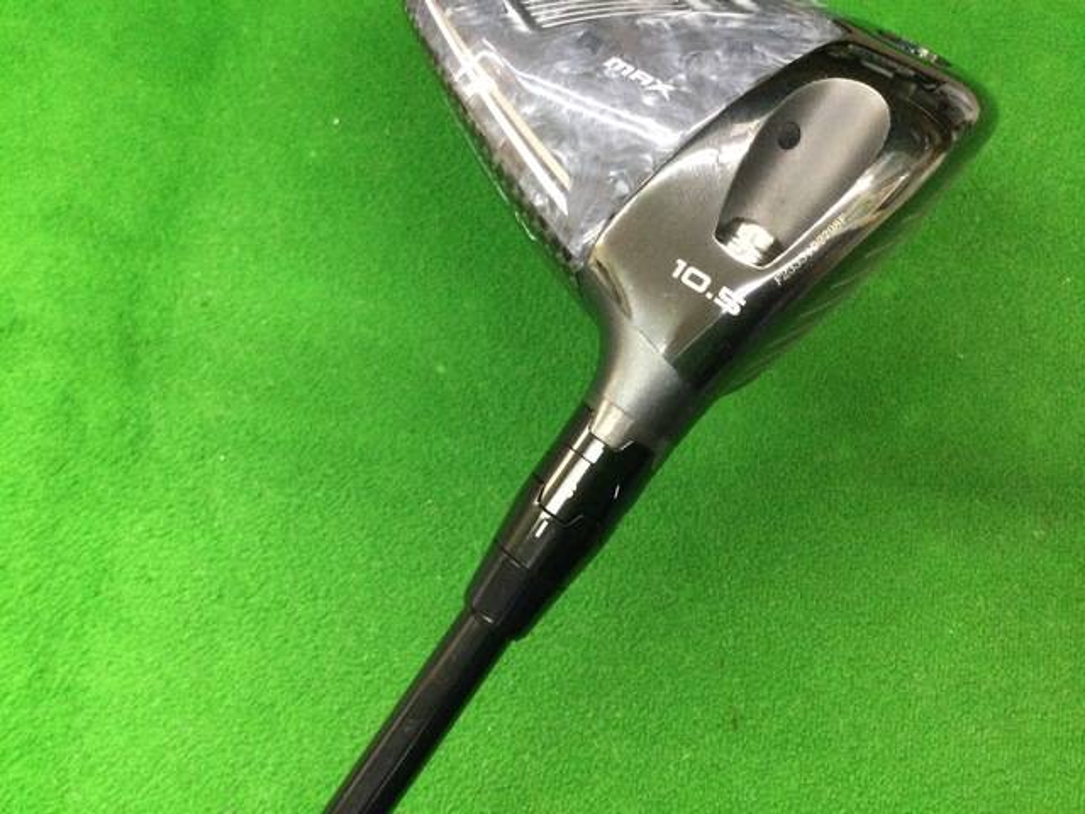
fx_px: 972
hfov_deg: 58.4
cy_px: 407
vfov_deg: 45.4
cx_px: 542
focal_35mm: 31
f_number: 2.4
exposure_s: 1/30
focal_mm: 3.3
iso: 200
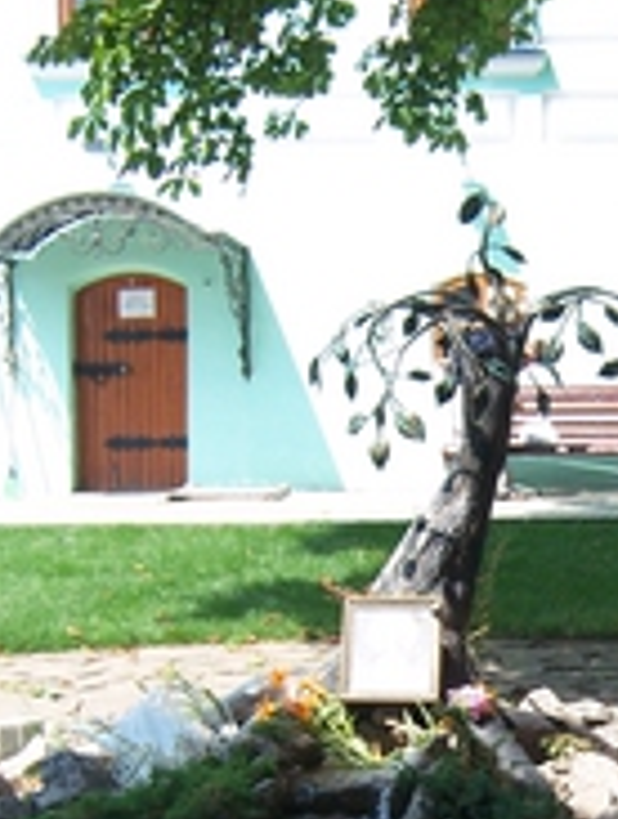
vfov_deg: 23.6
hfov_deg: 17.8
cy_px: 703
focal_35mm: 81
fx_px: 1921
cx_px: 618
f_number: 3.4
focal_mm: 5.5
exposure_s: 1/350
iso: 80
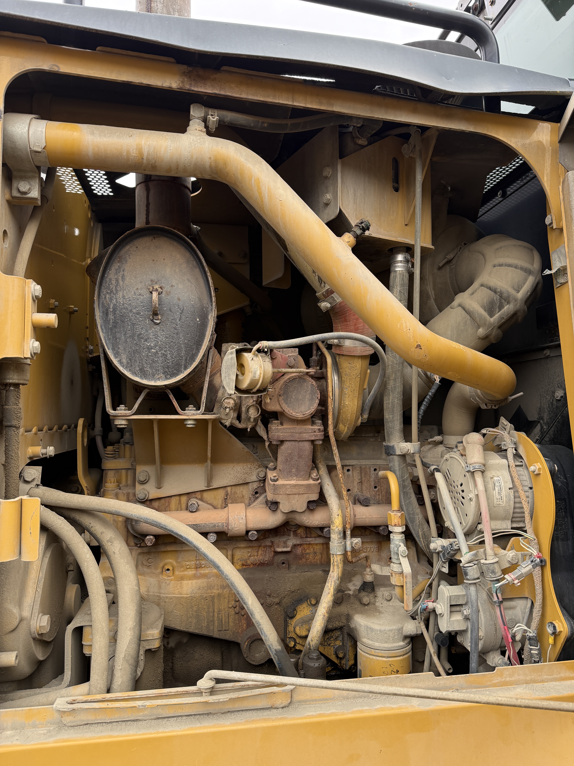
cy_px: 383
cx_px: 287
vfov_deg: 71.6
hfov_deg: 56.8
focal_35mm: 24
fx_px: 531
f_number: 1.78
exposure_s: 1/265
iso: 100
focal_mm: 6.76
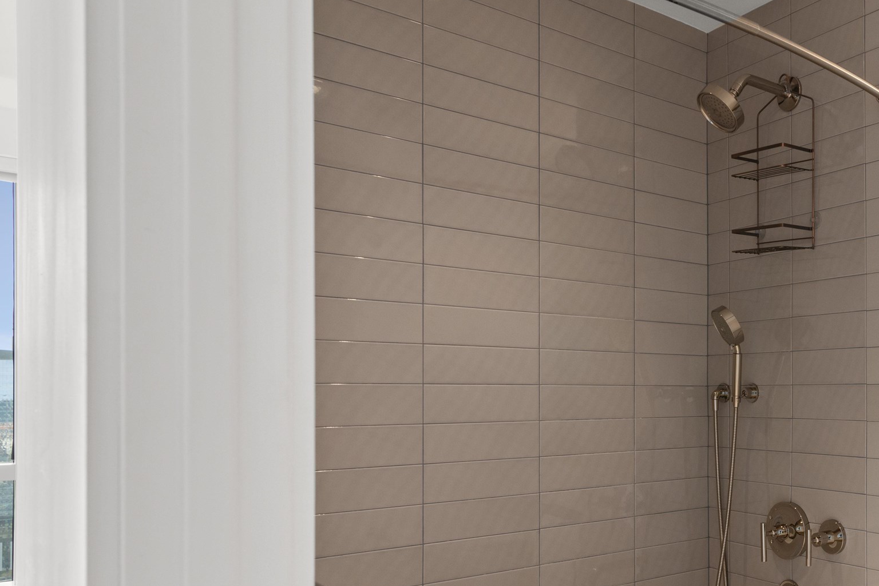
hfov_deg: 49.3
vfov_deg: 40.5
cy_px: 400
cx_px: 856
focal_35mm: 32
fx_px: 782
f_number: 8
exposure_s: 1/15
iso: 400
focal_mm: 16
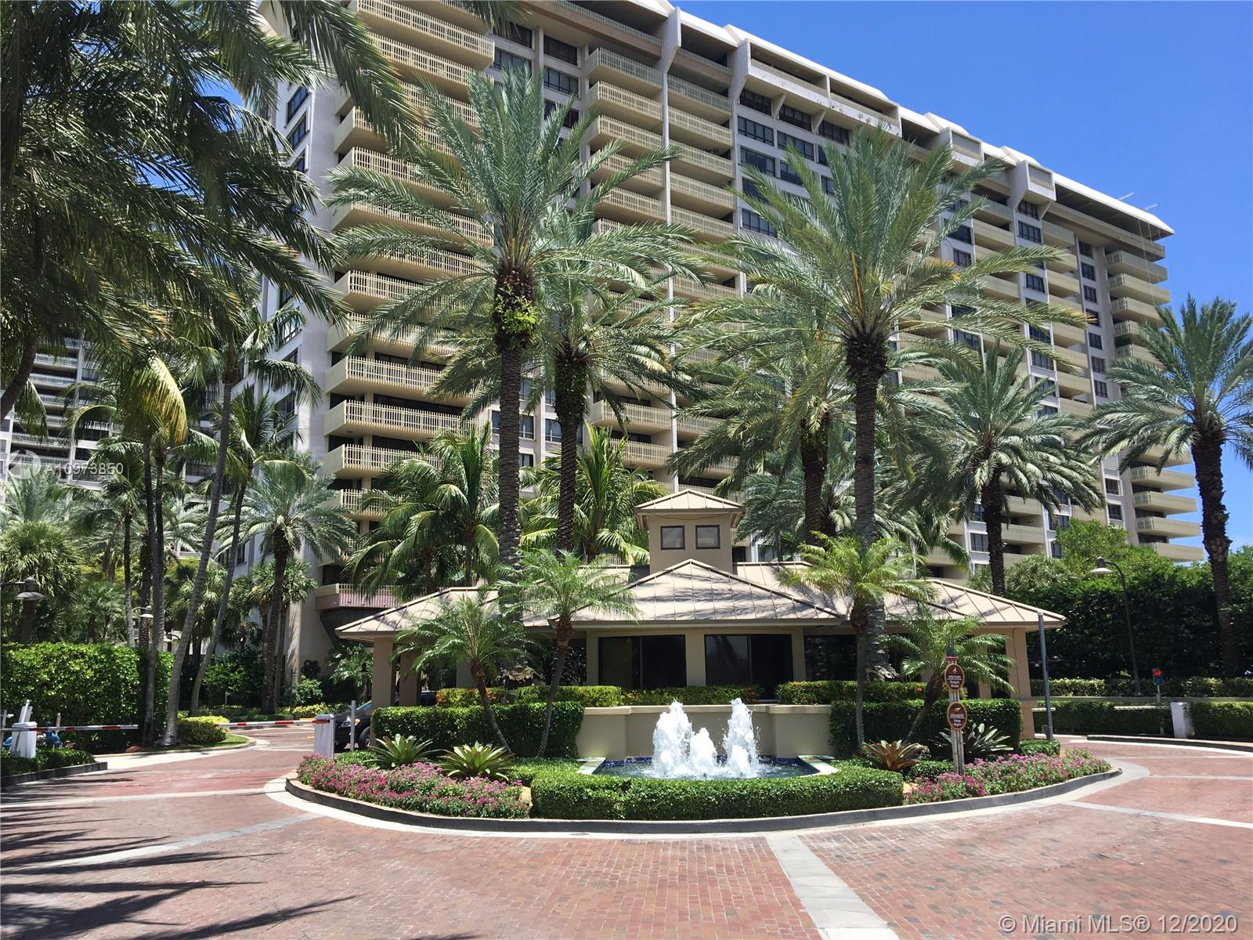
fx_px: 1050
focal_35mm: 29
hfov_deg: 61.7
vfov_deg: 48.2
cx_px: 626
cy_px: 470
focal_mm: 4.15
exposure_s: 1/927
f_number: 2.2
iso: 25
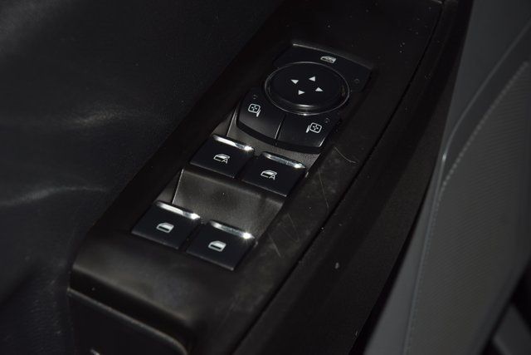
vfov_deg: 13.0
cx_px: 266
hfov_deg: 19.5
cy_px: 178
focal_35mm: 105
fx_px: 1549
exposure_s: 1/125
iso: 100
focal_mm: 70
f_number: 8
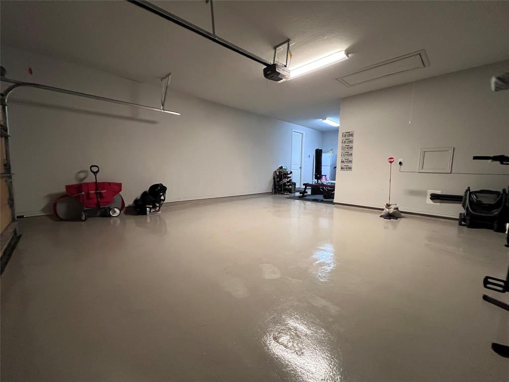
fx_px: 191
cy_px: 191
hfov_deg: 106.2
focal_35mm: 13
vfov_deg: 89.9
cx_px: 254
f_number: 1.8
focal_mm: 1.57
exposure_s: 1/49
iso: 500
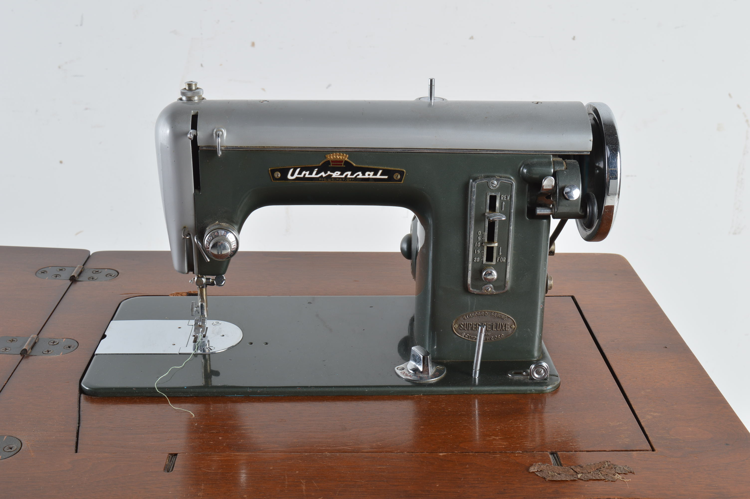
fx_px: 968
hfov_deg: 42.4
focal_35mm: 46
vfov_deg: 28.9
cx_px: 375
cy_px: 250
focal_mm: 31
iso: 100
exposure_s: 1/80
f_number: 11
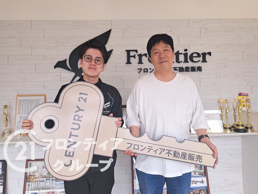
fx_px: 179
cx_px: 129
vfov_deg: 56.8
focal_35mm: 24
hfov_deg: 71.6
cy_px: 97
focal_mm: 5.23
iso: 50
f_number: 1.8
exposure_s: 1/100
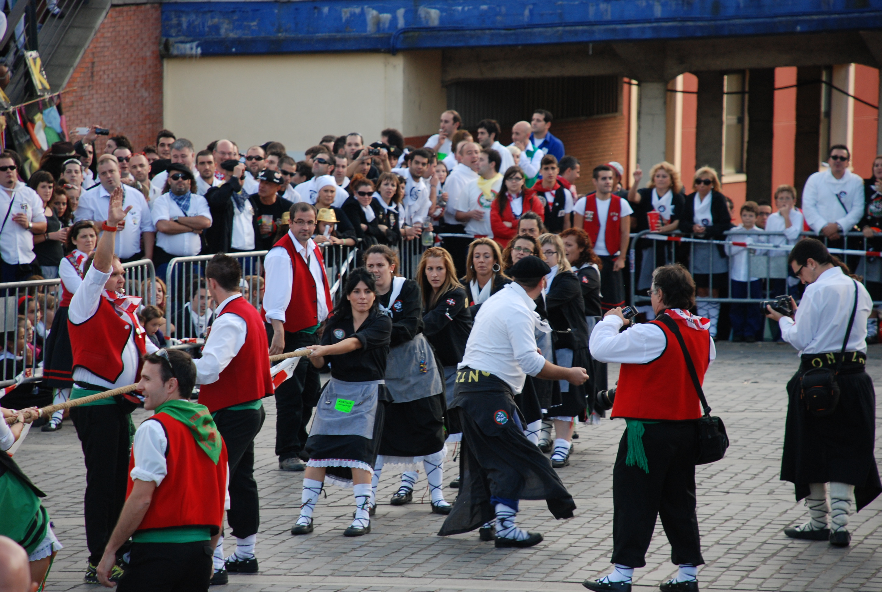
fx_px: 4971
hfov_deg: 10.1
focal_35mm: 202
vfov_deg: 6.8
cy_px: 296
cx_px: 441
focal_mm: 135
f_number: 5.6
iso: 320
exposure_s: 1/125
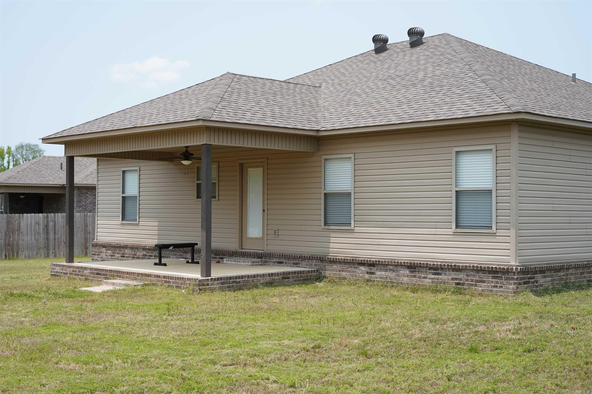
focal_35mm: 50
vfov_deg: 27.0
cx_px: 296
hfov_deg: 39.6
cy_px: 197
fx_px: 822
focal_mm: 50
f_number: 5.6
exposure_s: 1/400
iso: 100
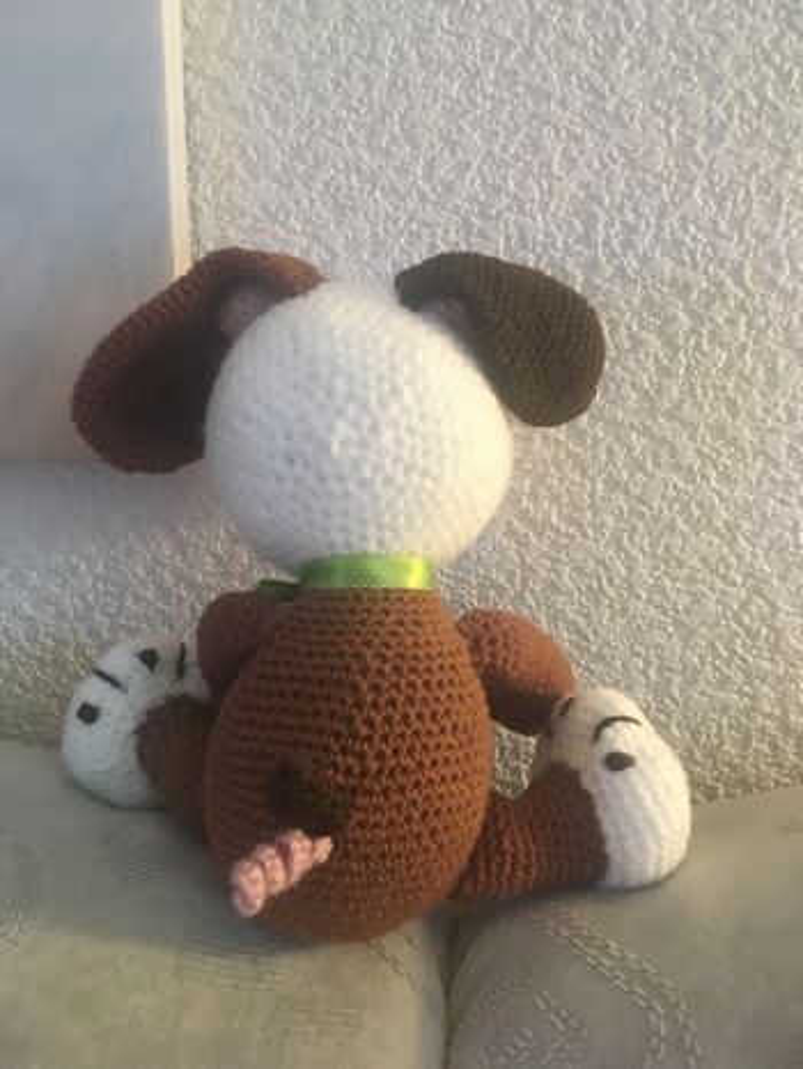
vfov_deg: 61.6
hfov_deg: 48.3
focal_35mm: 29
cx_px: 402
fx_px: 896
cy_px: 534
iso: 200
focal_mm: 4.15
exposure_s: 1/17
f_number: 2.2
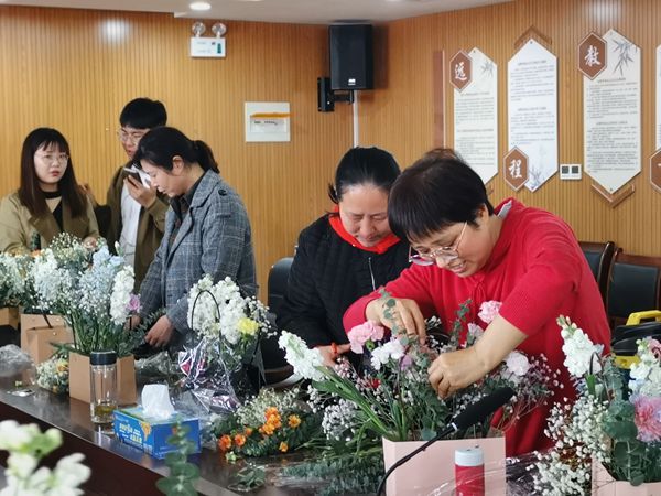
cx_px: 330
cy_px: 248
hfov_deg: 28.6
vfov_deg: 21.6
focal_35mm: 68
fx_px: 1298
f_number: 1.8
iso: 250
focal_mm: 5.58
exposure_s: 1/50
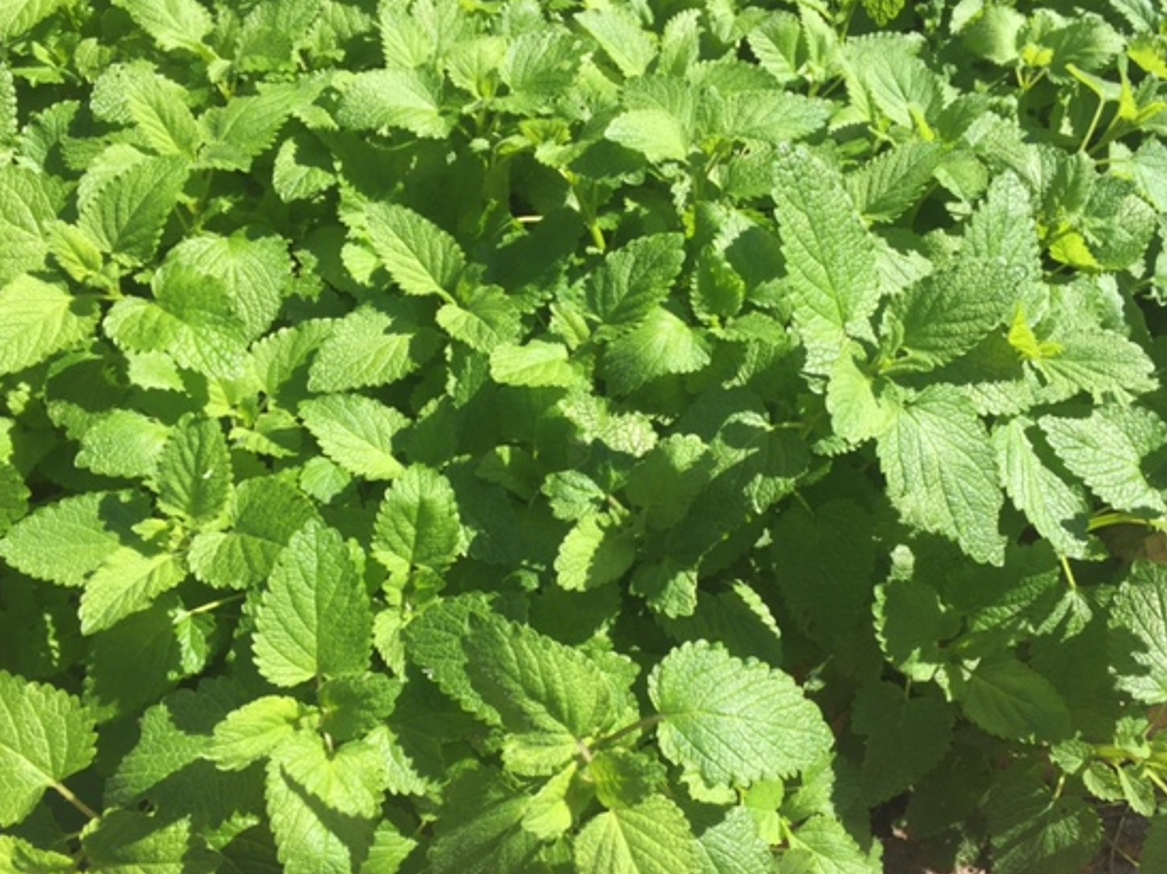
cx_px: 665
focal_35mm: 34
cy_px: 479
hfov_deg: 53.8
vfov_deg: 41.7
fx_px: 1146
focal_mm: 4.15
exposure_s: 1/964
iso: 32
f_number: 2.2
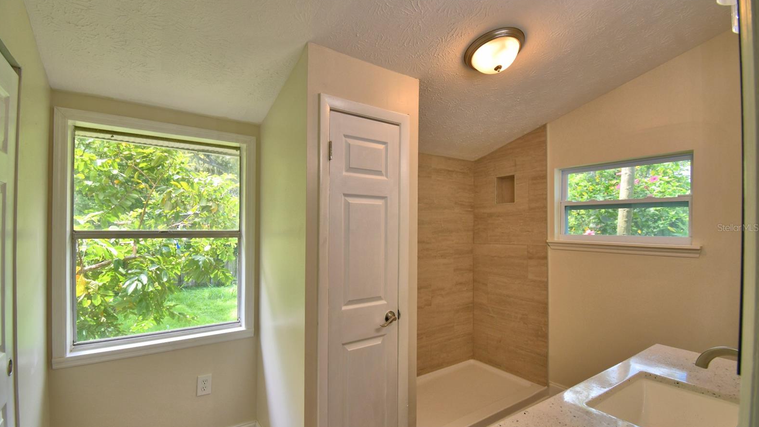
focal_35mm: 16
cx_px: 374
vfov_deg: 67.0
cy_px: 228
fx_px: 322
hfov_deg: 99.4
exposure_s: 1/125
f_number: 4.5
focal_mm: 10
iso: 200
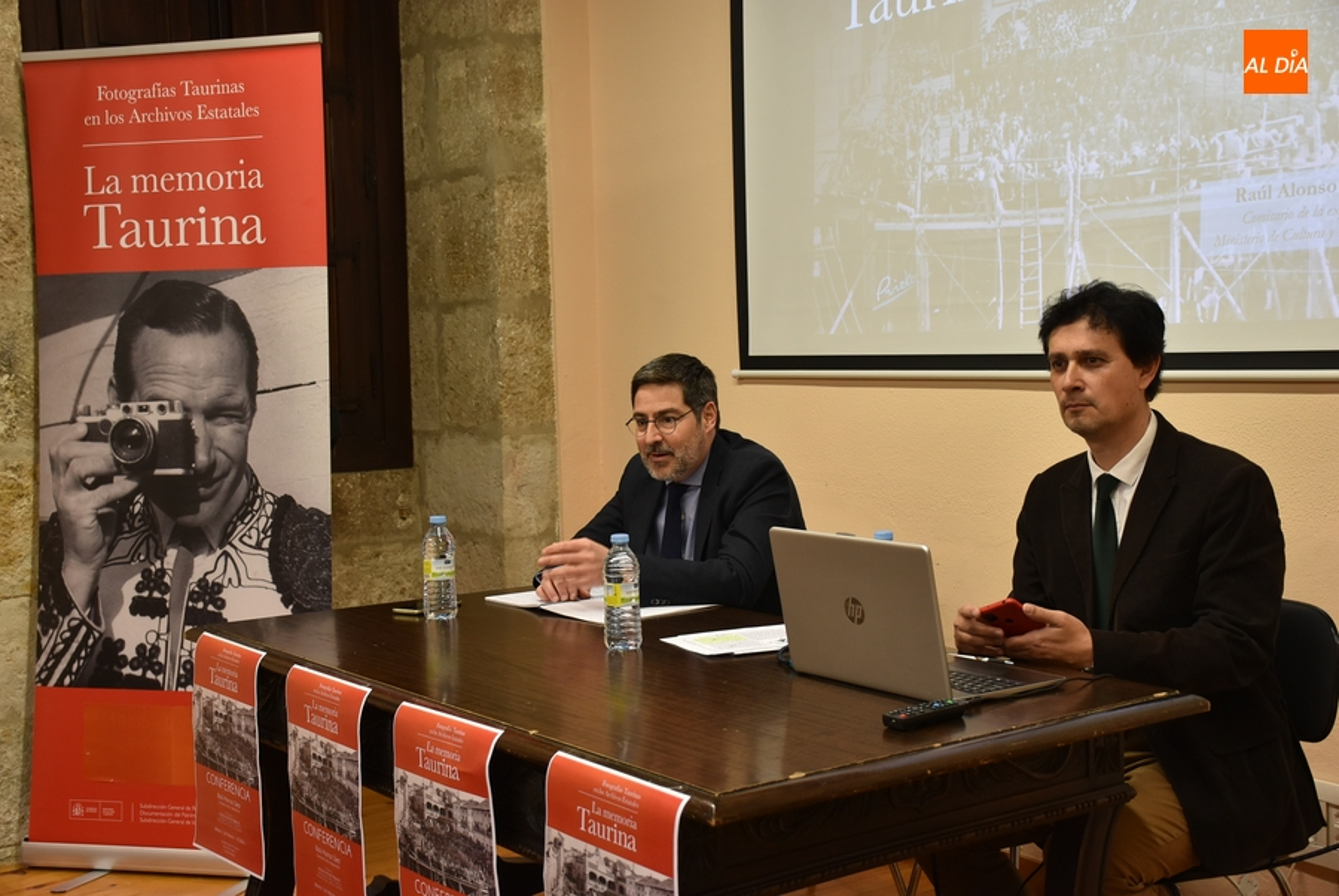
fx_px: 1675
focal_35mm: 45
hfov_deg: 43.6
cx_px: 670
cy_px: 448
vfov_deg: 29.9
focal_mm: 30
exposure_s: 1/60
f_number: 4
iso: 400
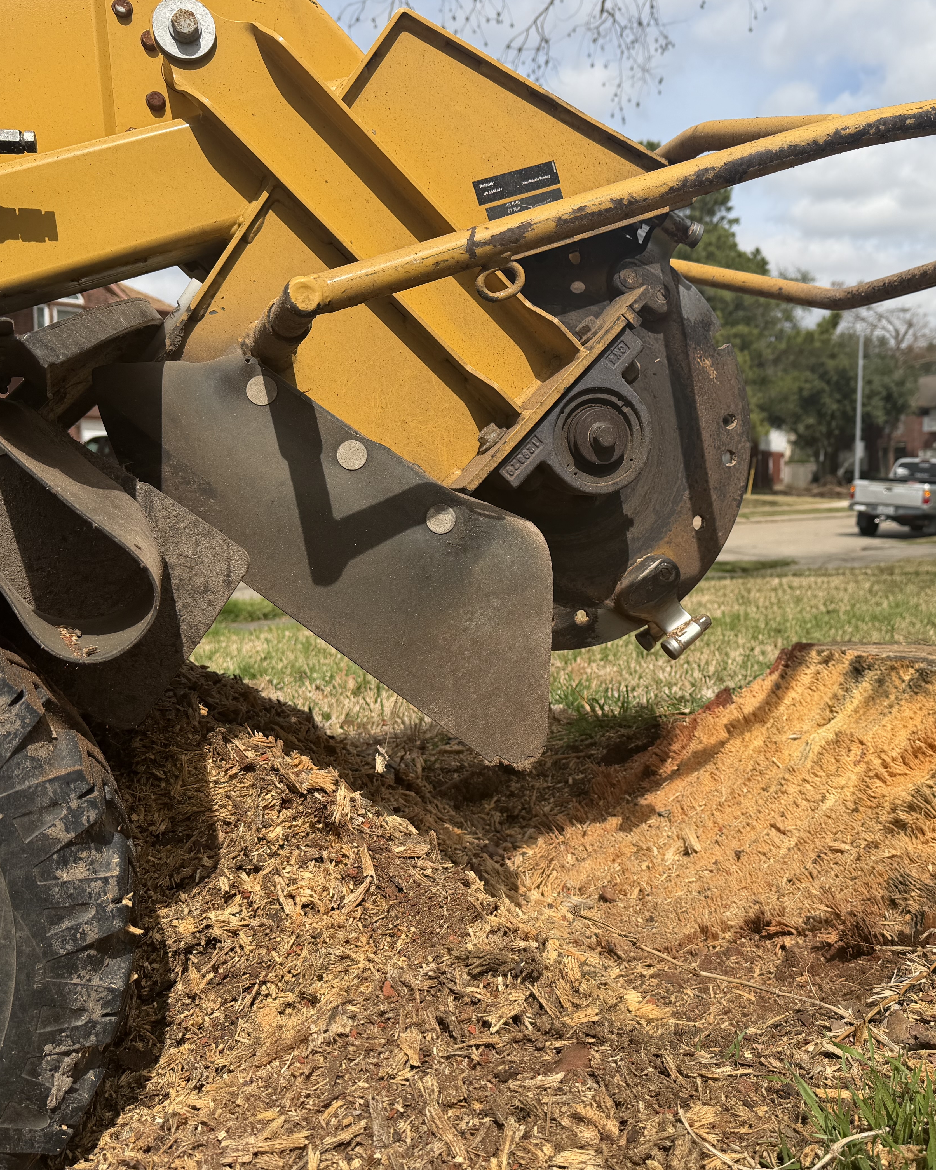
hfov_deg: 45.7
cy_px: 575
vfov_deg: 55.7
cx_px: 536
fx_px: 1108
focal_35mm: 32
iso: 80
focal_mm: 6.76
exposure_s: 1/5714
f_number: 1.78
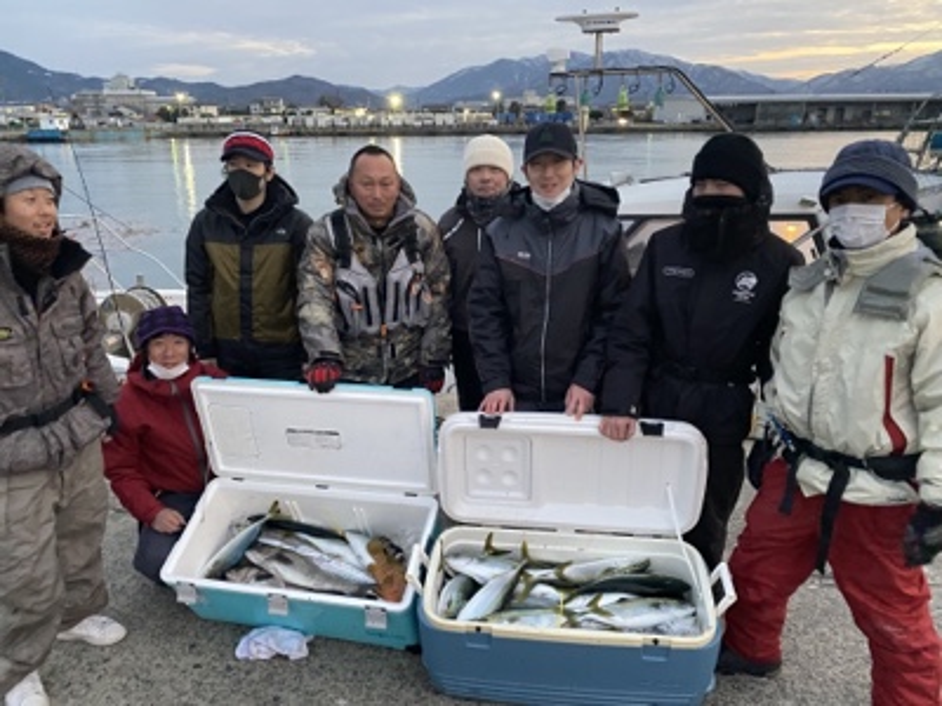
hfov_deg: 67.3
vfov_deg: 53.1
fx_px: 708
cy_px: 353
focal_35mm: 26
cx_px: 471
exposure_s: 1/30
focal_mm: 4.25
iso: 1000
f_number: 1.8
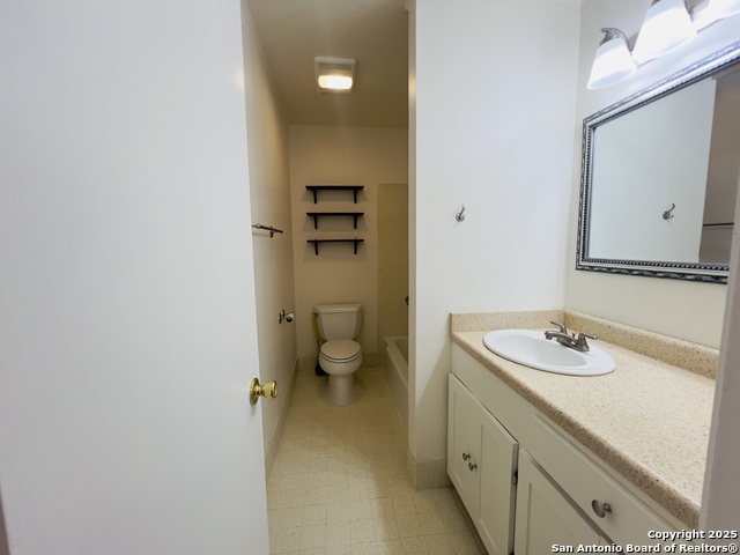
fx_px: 278
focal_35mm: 13
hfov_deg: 106.2
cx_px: 370
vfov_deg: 89.9
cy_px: 278
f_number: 1.8
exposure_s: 1/120
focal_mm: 1.57
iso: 100
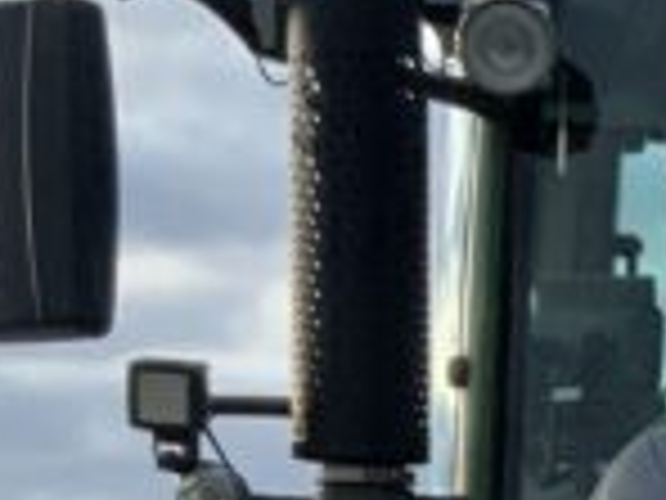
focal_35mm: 200
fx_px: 3848
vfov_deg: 7.1
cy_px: 1018
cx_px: 1188
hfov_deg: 9.4
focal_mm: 3
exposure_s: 1/122
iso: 50
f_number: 1.8
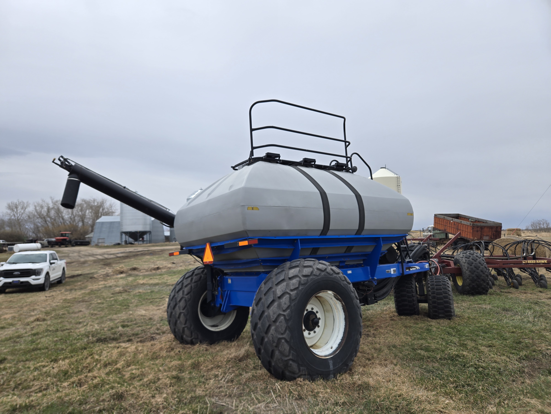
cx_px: 276
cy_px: 207
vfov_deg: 58.9
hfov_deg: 73.9
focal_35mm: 23
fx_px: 366
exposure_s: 1/1488
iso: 25
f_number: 1.8
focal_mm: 5.4
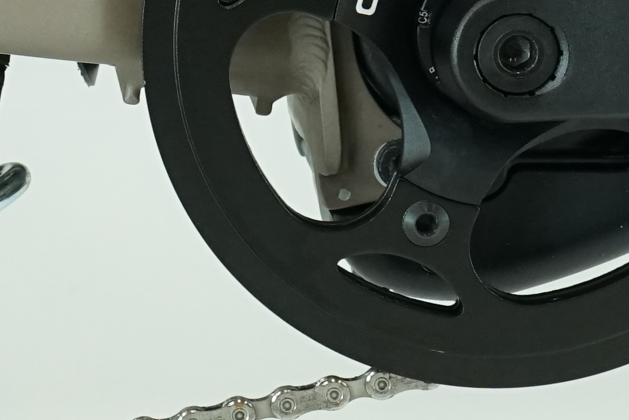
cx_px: -175
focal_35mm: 186
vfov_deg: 7.4
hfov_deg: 10.8
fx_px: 3250
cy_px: 53
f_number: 6.3
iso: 1600
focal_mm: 37
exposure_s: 1/200
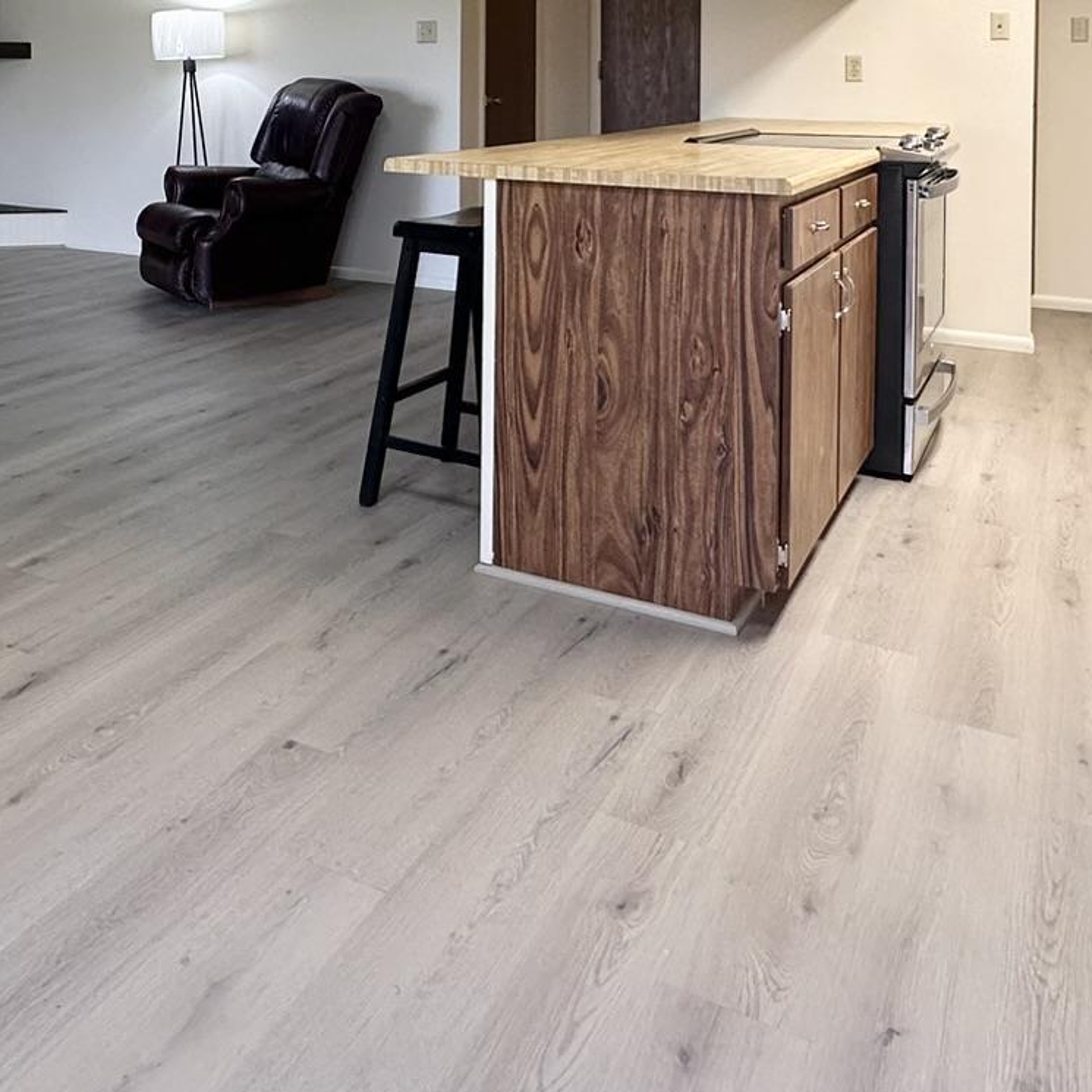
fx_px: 1213
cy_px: 94
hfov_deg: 47.7
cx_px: 372
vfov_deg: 43.9
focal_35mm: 34
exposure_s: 1/120
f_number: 2.2
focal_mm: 2.22
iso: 200
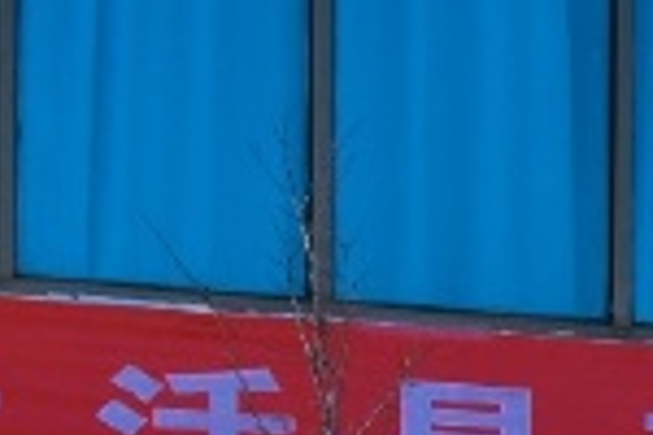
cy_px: 1044
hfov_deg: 5.9
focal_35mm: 304
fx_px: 5514
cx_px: 2394
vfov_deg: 4.4
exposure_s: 1/250
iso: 200
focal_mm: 38
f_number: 8
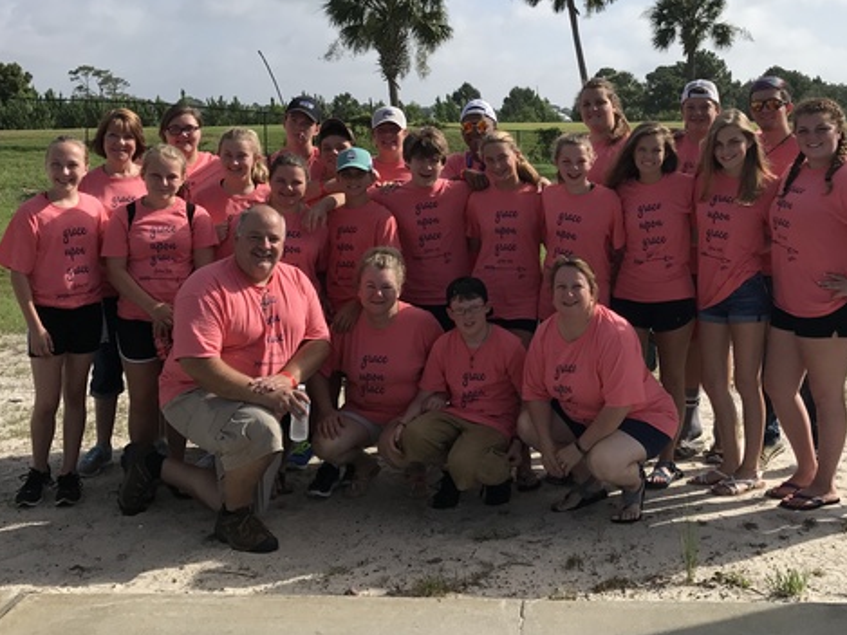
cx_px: 526
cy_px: 206
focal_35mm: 43
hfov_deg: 43.5
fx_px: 1052
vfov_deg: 33.3
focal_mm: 3.99
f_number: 1.8
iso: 20
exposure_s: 1/3546
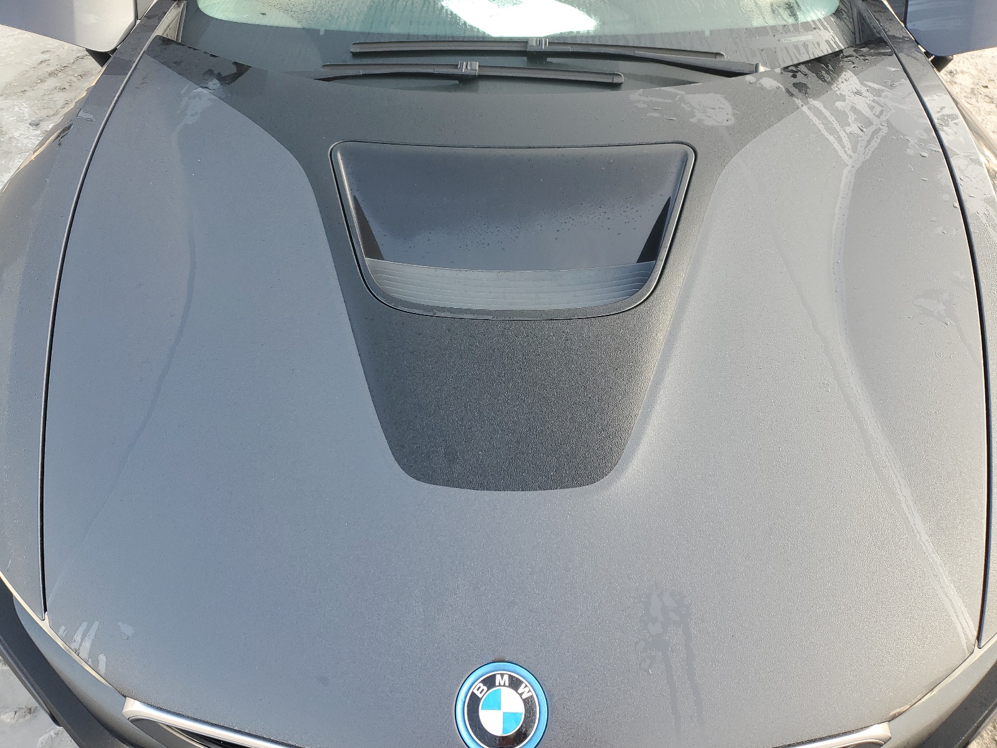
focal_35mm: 26
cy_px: 374
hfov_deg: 67.3
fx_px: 749
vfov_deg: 53.1
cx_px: 498
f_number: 1.5
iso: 50
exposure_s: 1/147
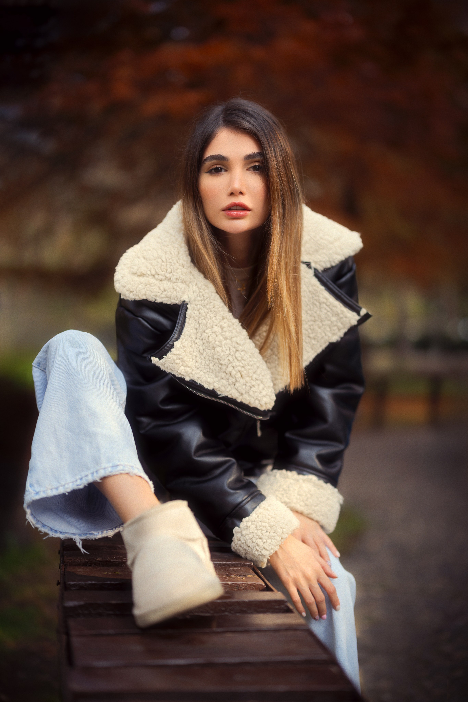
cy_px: 351
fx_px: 975
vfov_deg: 39.6
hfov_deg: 27.0
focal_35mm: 50
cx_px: 234
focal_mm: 50
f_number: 1.2
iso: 100
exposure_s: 1/1600
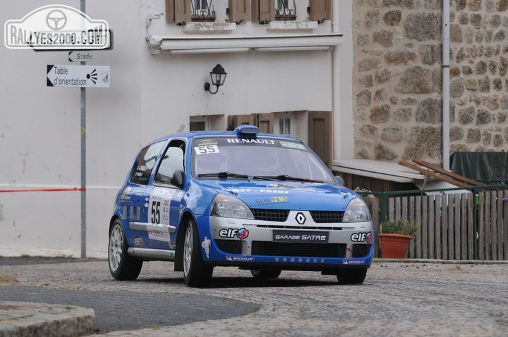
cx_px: 254
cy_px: 168
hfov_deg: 7.1
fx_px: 4120
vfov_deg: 4.7
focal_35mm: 292
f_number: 16
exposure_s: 1/800
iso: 320
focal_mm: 195
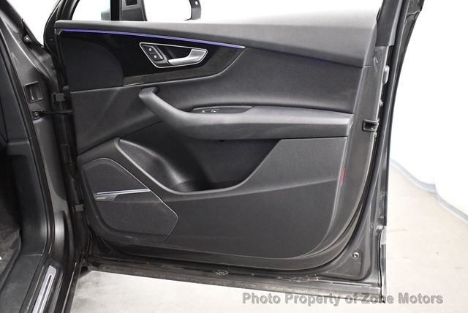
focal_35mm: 36
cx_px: 234
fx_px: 468
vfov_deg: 36.9
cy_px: 156
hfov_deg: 53.1
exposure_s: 1/60
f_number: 3.5
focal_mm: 18
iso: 3600
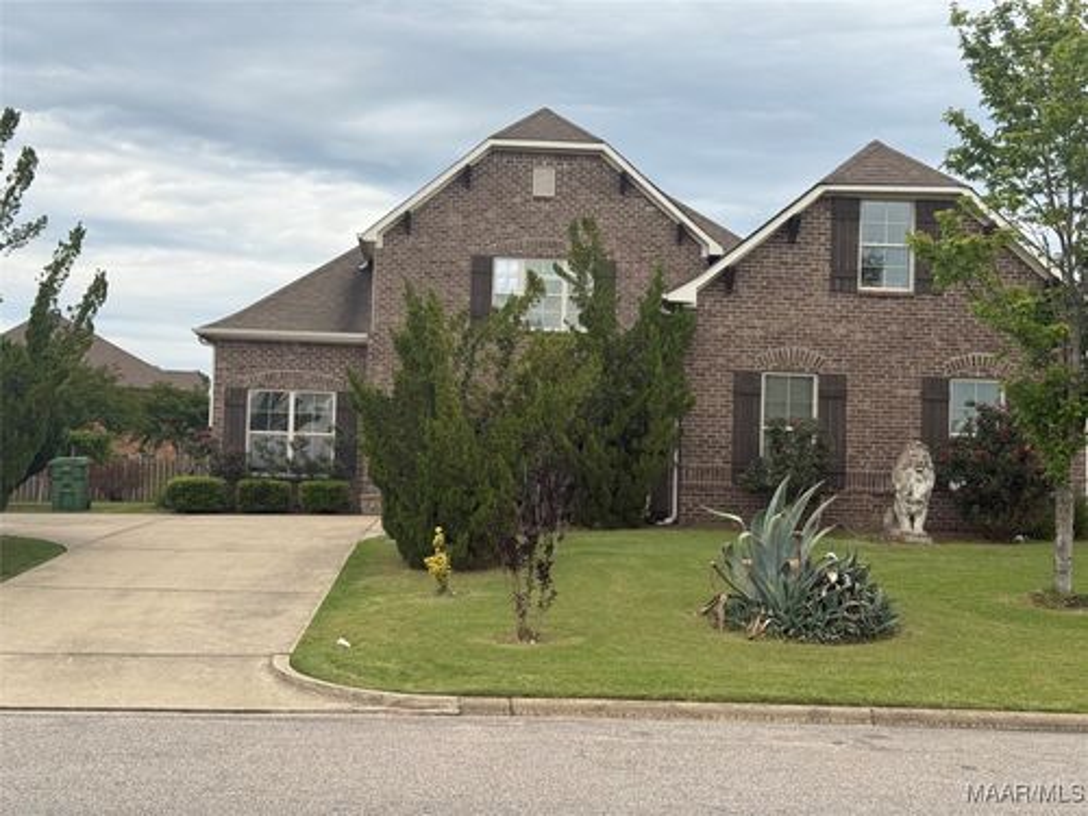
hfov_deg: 39.7
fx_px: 1509
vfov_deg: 30.3
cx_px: 544
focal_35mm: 48
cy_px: 408
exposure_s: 1/652
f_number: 1.78
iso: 64
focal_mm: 6.76
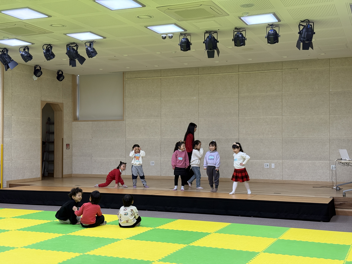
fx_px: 488
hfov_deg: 39.7
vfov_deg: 30.3
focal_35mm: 48
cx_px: 176
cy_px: 132
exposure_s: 1/120
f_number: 1.78
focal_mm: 6.76
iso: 100
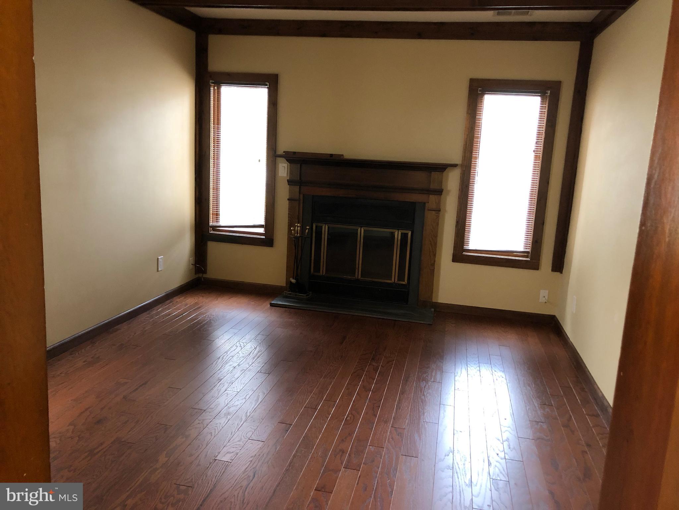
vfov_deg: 49.7
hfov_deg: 63.4
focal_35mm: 28
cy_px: 255
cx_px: 340
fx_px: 549
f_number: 1.8
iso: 100
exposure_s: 1/12
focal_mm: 4
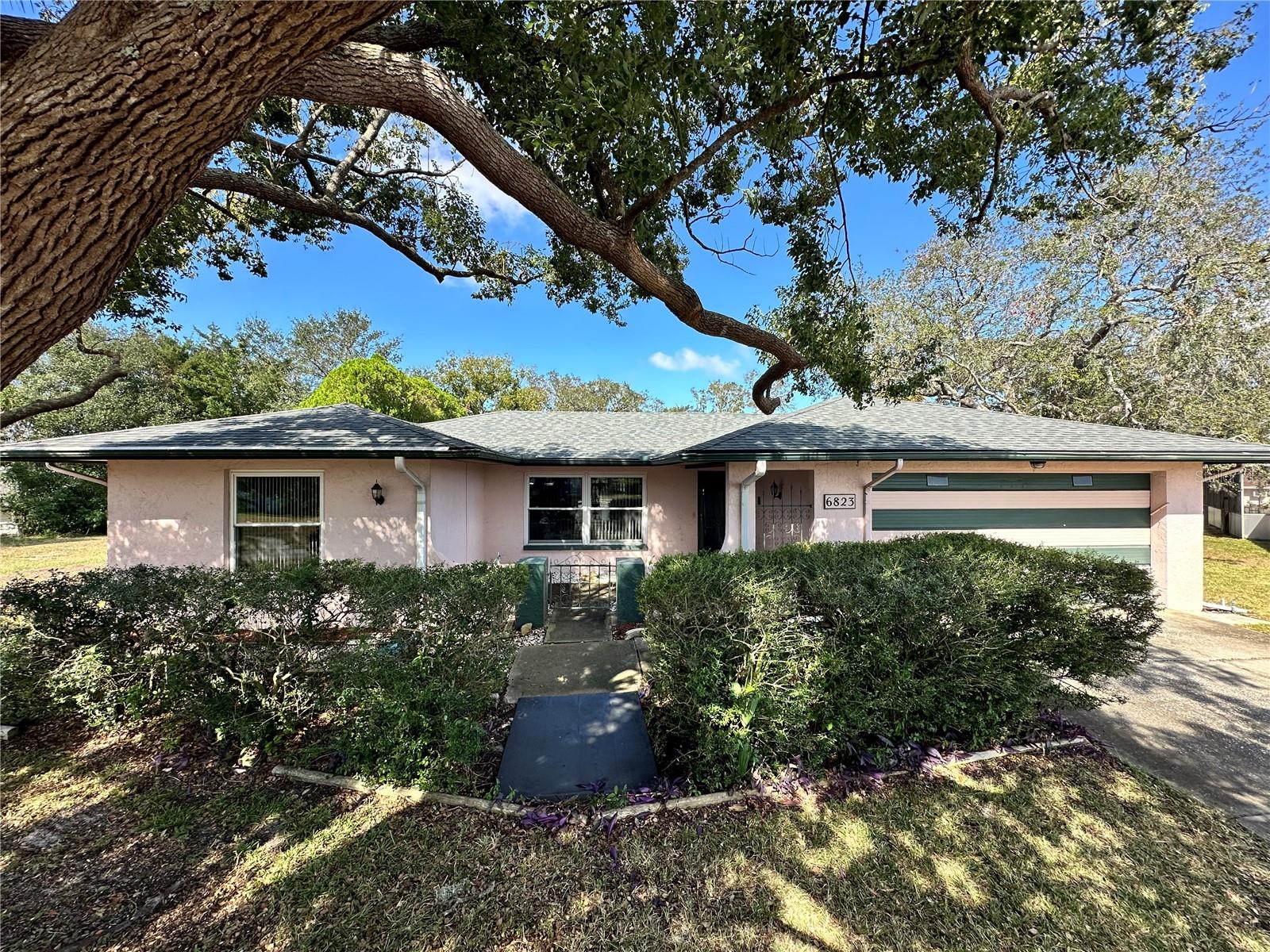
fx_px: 514
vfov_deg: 85.7
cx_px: 635
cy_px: 476
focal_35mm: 14
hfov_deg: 102.1
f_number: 2.2
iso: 40
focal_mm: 2.22
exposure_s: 1/759
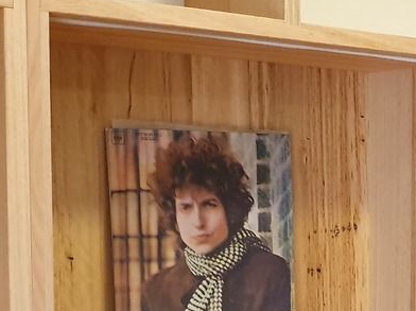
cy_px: 247
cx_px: 469
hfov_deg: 21.7
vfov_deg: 17.2
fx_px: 1020
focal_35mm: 85
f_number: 2.4
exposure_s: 1/50
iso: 800
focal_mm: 4.32
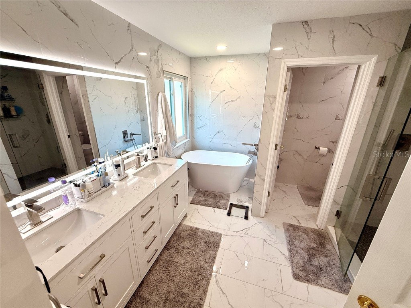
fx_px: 166
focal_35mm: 14
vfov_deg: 85.7
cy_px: 154
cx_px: 206
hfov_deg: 102.1
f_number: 2.2
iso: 125
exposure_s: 1/120
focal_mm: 2.22
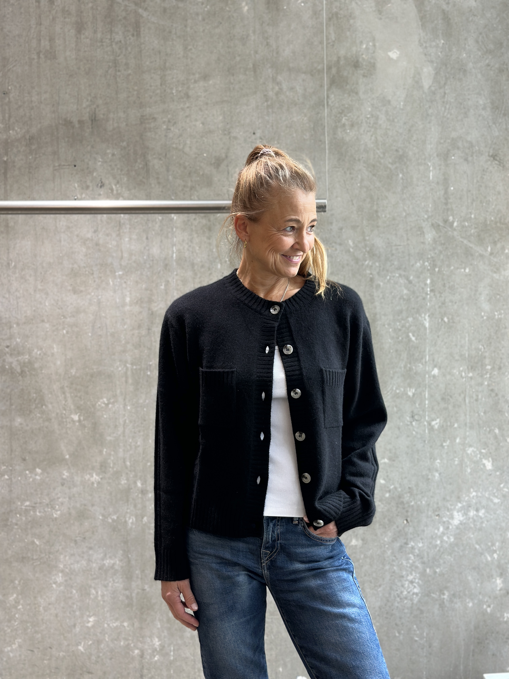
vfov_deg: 39.7
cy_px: 340
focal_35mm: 48
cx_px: 254
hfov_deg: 30.3
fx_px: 941
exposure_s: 1/50
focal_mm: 6.86
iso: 80
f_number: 1.78
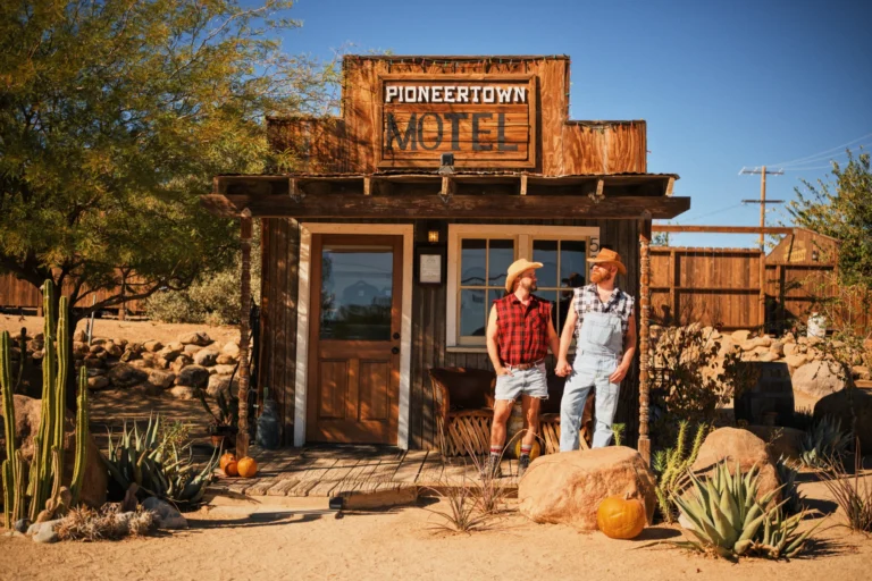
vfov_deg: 32.6
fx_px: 993
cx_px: 436
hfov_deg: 47.4
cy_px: 290
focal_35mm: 41
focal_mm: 27
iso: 125
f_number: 1.4
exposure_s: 1/3500
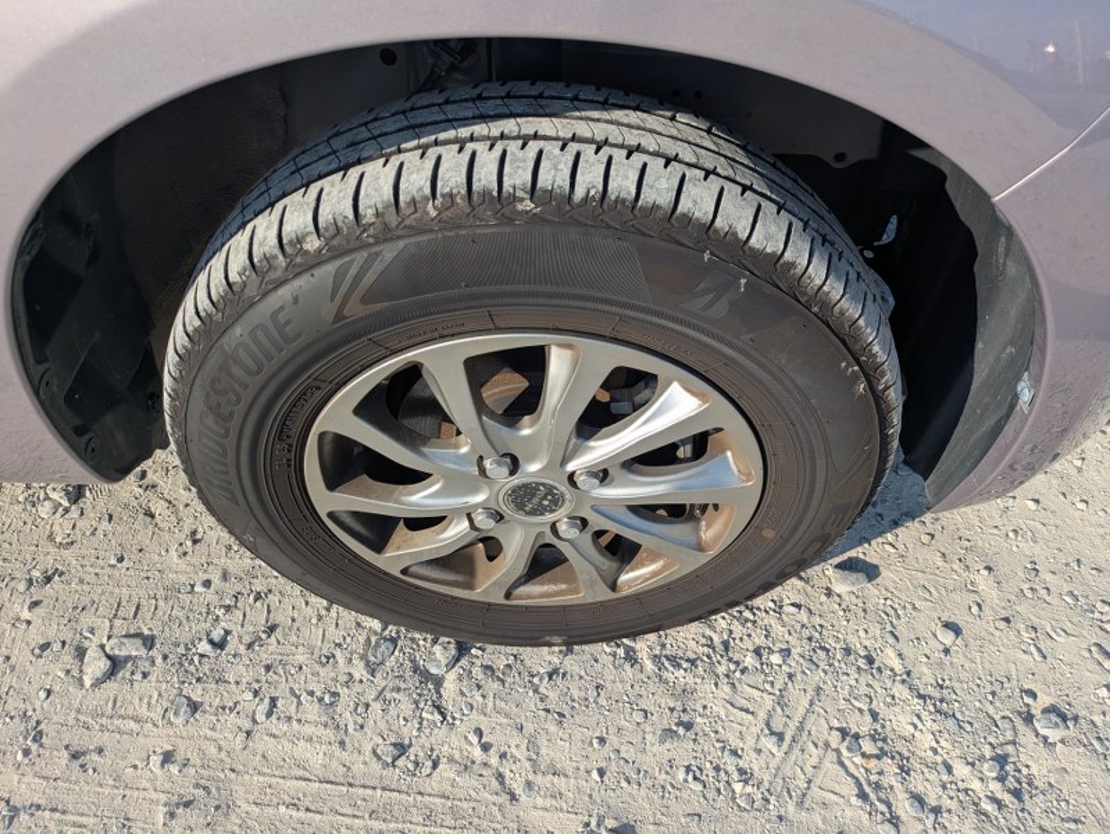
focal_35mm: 25
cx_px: 555
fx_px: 802
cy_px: 417
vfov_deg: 54.9
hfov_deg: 69.4
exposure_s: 1/1616
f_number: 1.89
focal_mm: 5.43
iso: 45
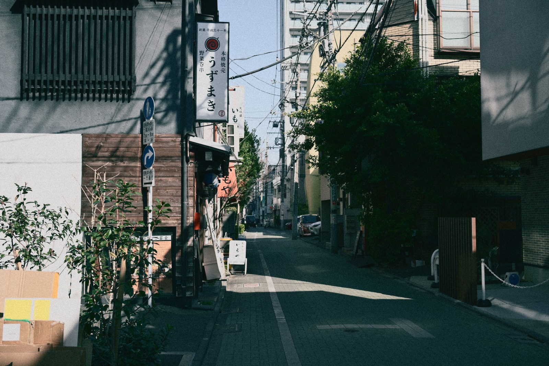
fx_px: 610
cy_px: 183
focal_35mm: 40
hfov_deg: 48.5
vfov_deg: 33.4
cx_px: 274
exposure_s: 1/400
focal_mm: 40
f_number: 5.6
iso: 100
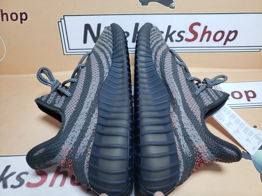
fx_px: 197
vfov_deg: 53.1
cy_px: 98
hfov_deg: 67.3
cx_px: 131
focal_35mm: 26
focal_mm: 4.3
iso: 50
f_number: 1.5
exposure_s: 1/360
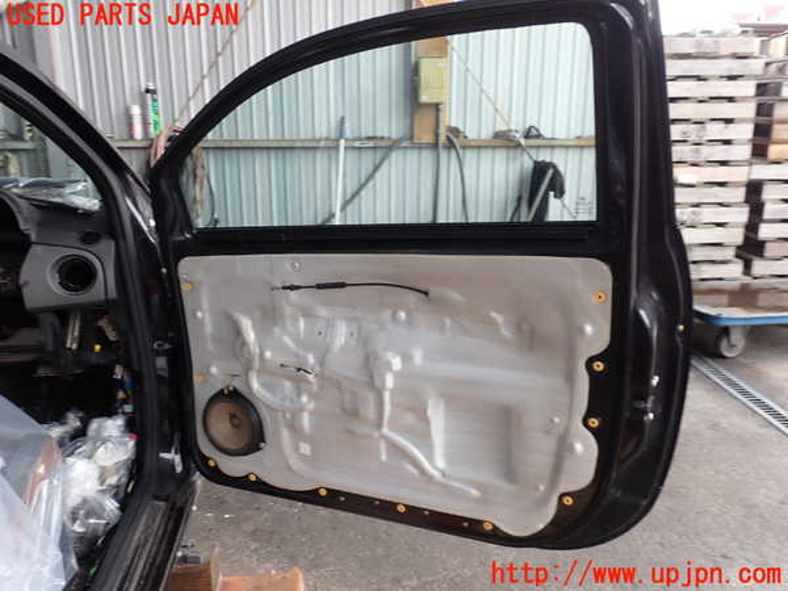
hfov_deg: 60.0
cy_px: 296
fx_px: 683
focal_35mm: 30
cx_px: 394
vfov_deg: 46.8
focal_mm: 5.4
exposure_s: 1/60
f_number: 3.2
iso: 100
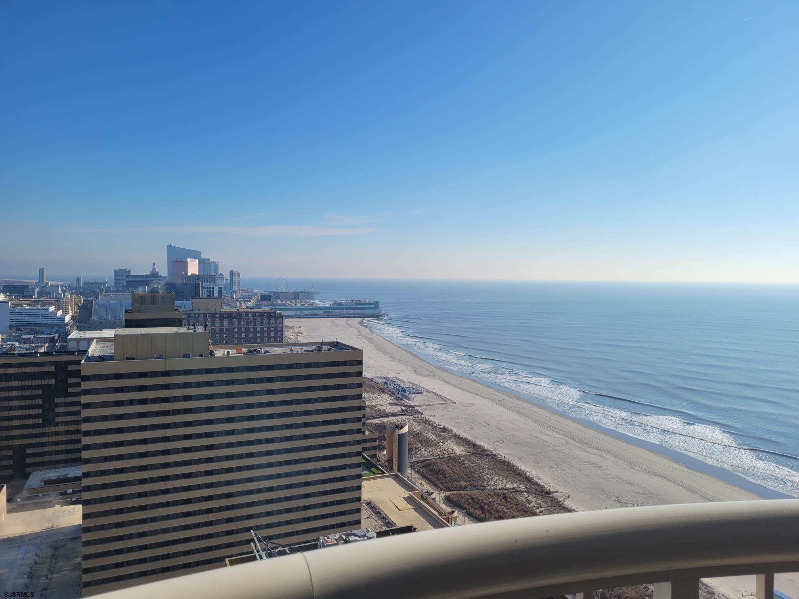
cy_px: 300
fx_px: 600
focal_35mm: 26
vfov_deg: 53.1
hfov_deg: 67.3
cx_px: 400
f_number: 1.8
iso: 40
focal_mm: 5.4
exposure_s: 1/4373
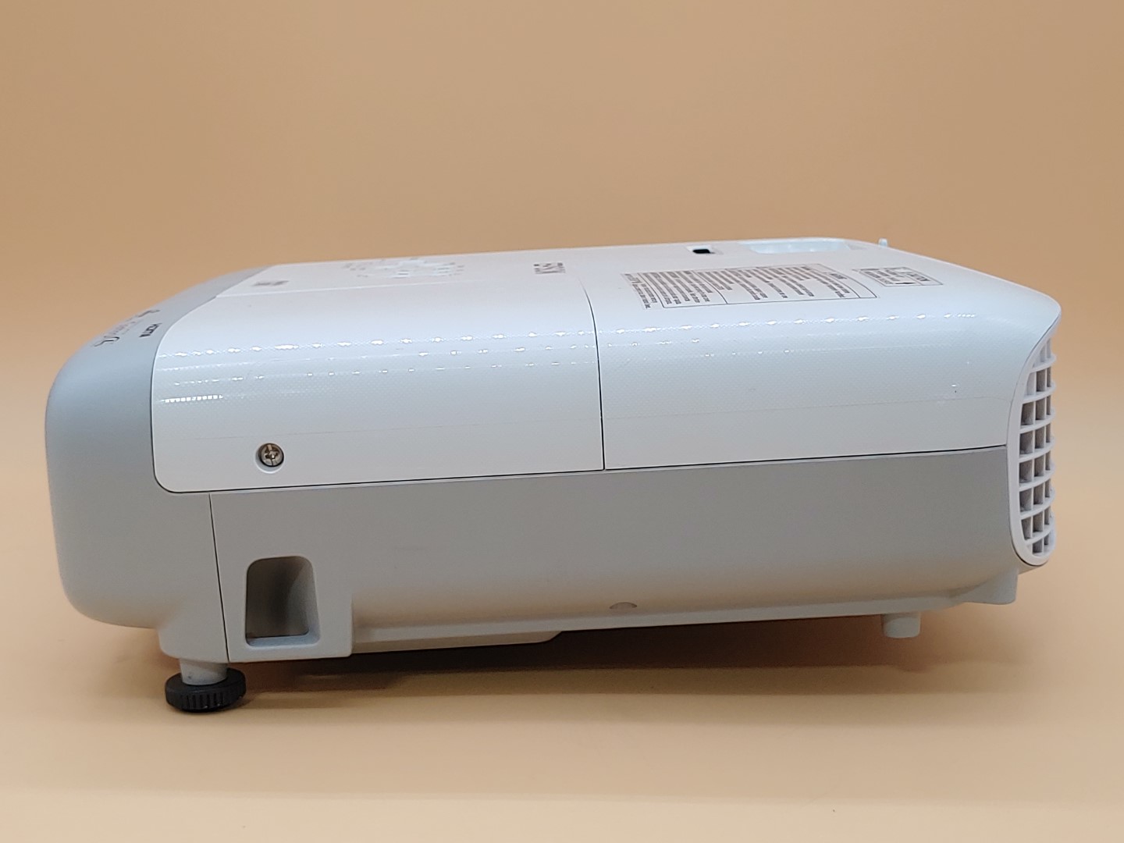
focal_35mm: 49
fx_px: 1591
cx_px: 562
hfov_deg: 38.9
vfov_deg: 29.7
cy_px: 422
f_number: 1.8
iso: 50
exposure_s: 1/92
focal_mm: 4.36
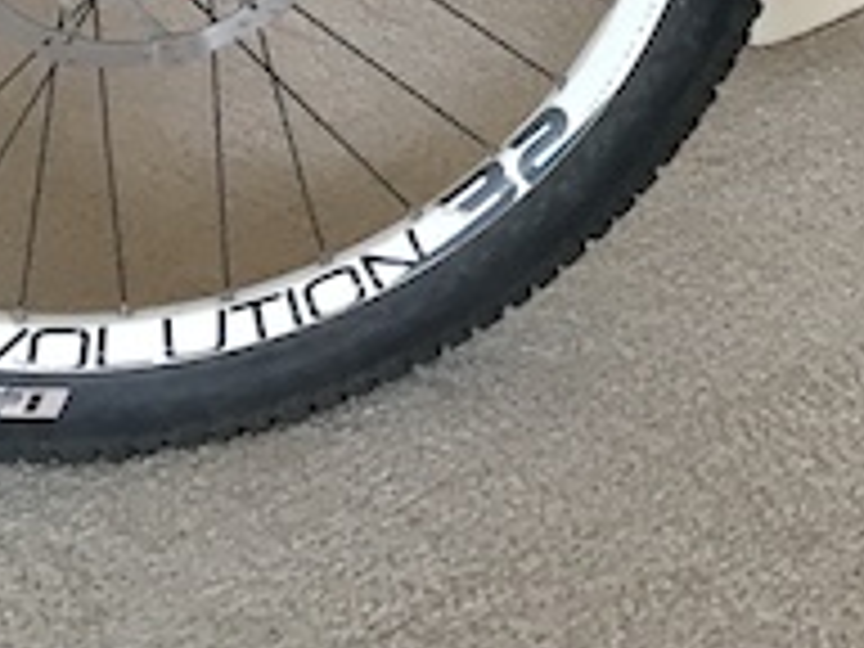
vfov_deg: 11.3
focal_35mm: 121
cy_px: -544
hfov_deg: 15.3
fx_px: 3020
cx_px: 1224
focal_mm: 4.15
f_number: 2.2
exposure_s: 1/30
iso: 50
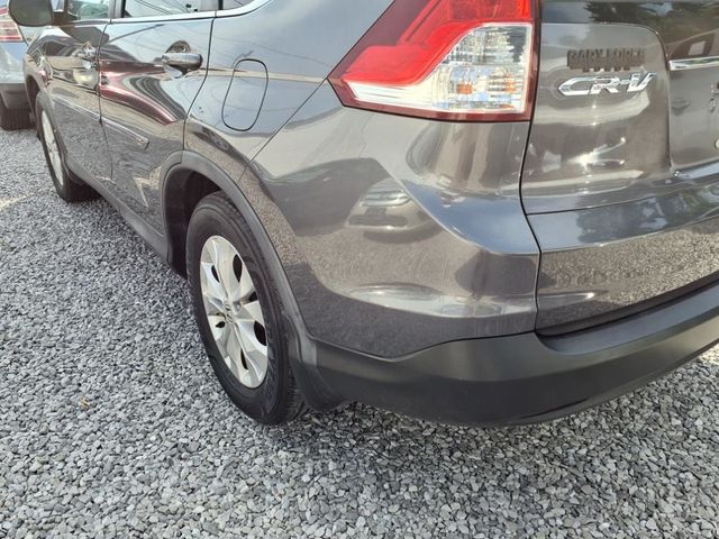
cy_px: 270
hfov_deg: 65.3
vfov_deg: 51.4
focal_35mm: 27
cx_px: 360
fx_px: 561
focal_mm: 3.58
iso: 40
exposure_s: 1/455
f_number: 1.9
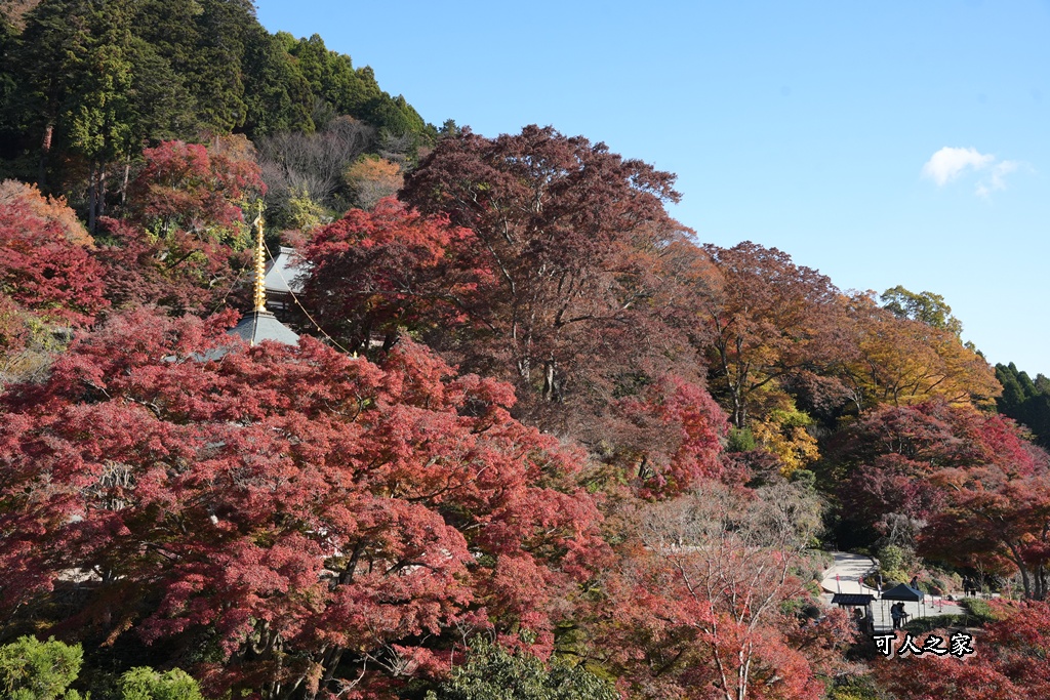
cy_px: 350
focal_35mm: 36
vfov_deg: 37.2
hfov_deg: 53.5
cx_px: 525
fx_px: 1041
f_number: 8
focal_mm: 35.7
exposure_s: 1/1000
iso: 1000
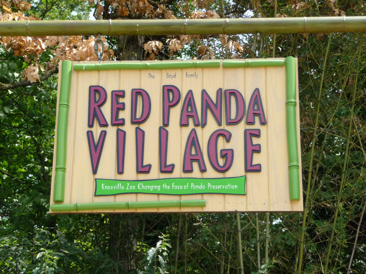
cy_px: 137
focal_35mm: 103
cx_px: 183
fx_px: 1089
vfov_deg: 14.4
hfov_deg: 19.1
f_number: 4.7
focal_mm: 17.5
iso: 320
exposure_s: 1/500
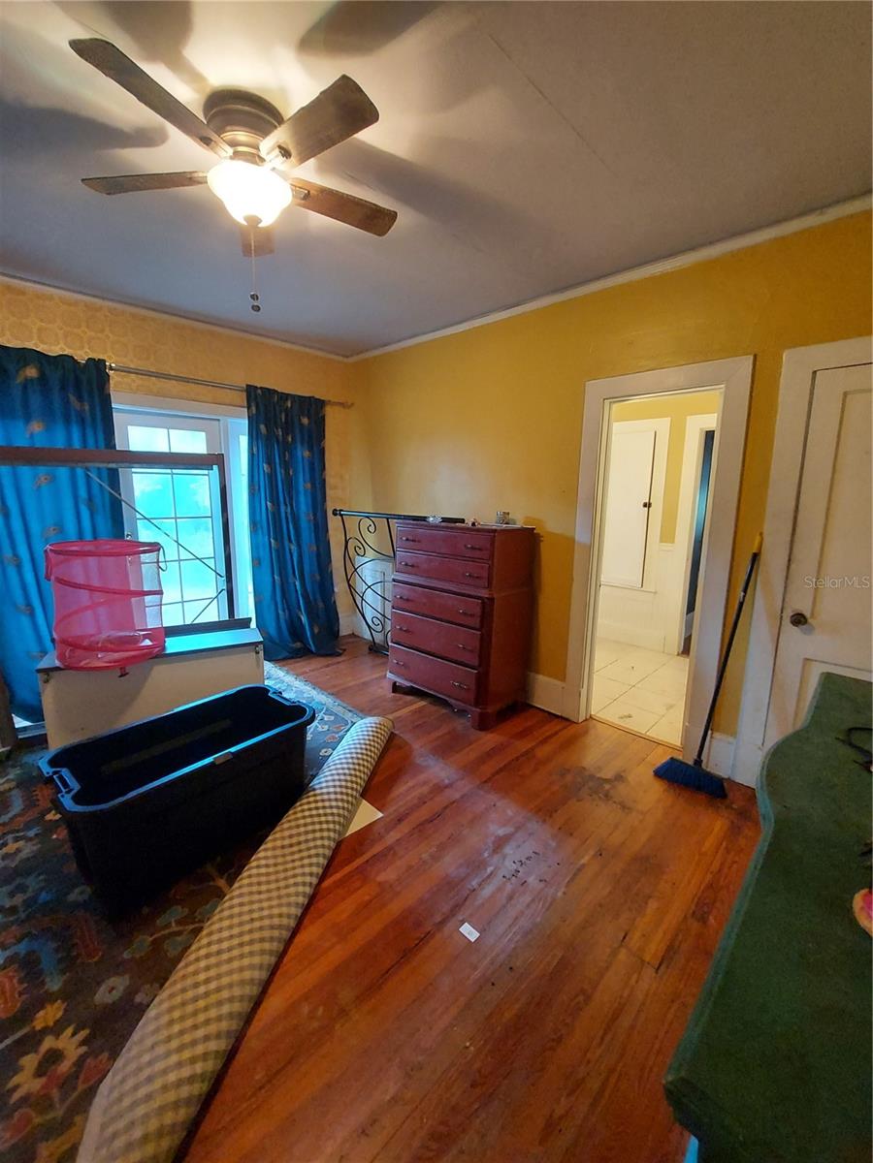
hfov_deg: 89.9
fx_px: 437
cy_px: 582
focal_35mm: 13
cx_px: 436
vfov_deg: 106.2
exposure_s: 1/25
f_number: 2.2
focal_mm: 1.74
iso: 400
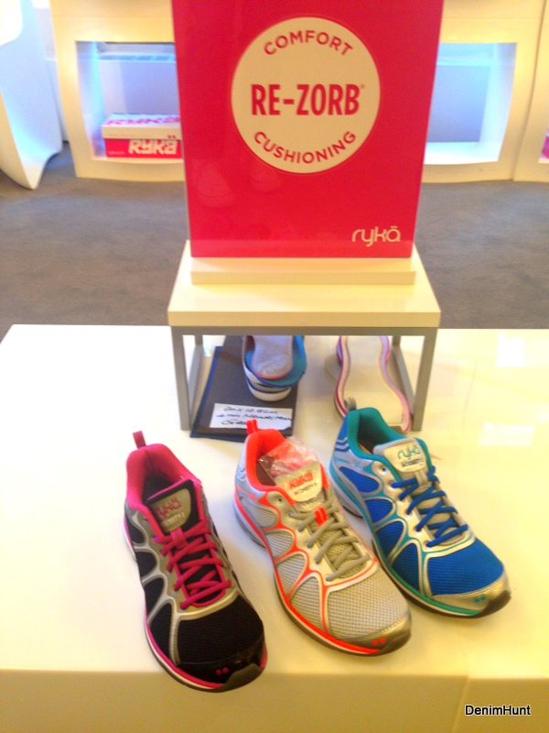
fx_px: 698
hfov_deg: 42.9
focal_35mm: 33
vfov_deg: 55.4
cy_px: 366
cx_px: 274
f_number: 2.4
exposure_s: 1/20
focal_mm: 4.12
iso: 64
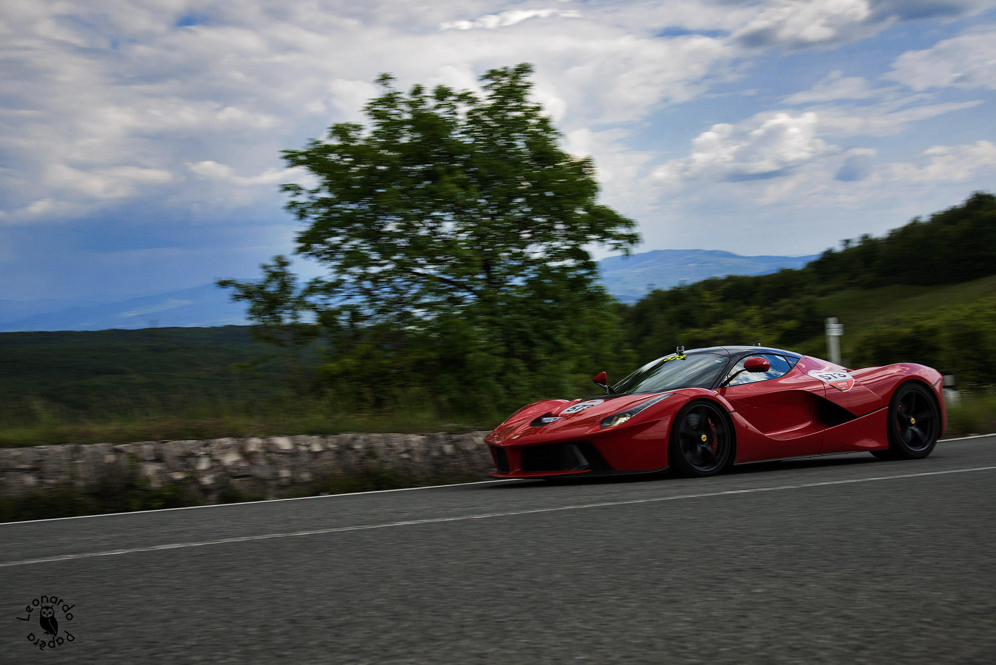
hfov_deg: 42.7
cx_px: 498
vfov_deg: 29.3
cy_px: 332
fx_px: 1273
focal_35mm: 46
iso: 100
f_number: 8
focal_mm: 46
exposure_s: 1/250
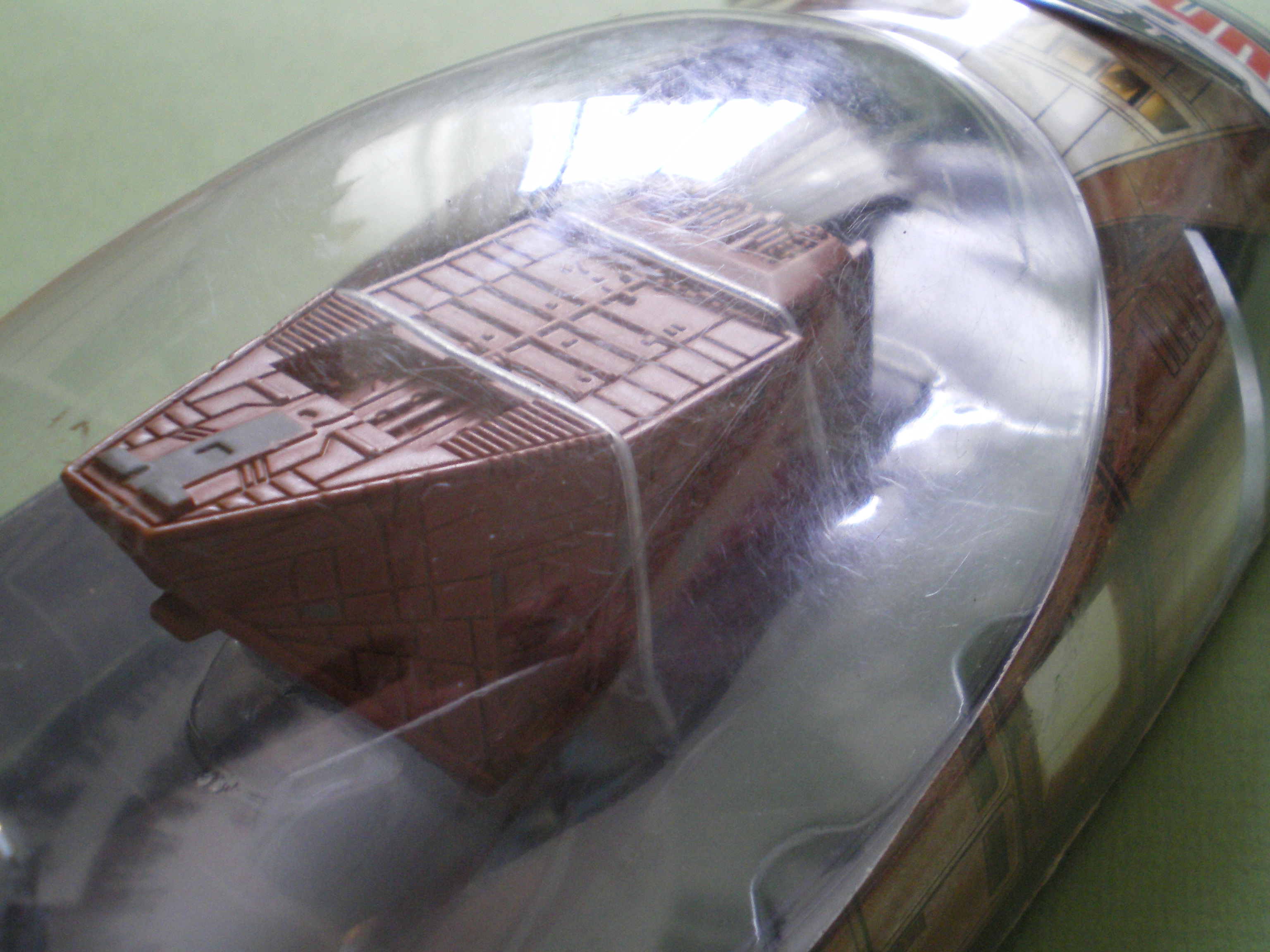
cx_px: 635
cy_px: 476
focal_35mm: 44
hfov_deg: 42.9
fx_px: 1614
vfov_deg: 32.9
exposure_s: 1/30
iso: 320
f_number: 3.5
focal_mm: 7.4
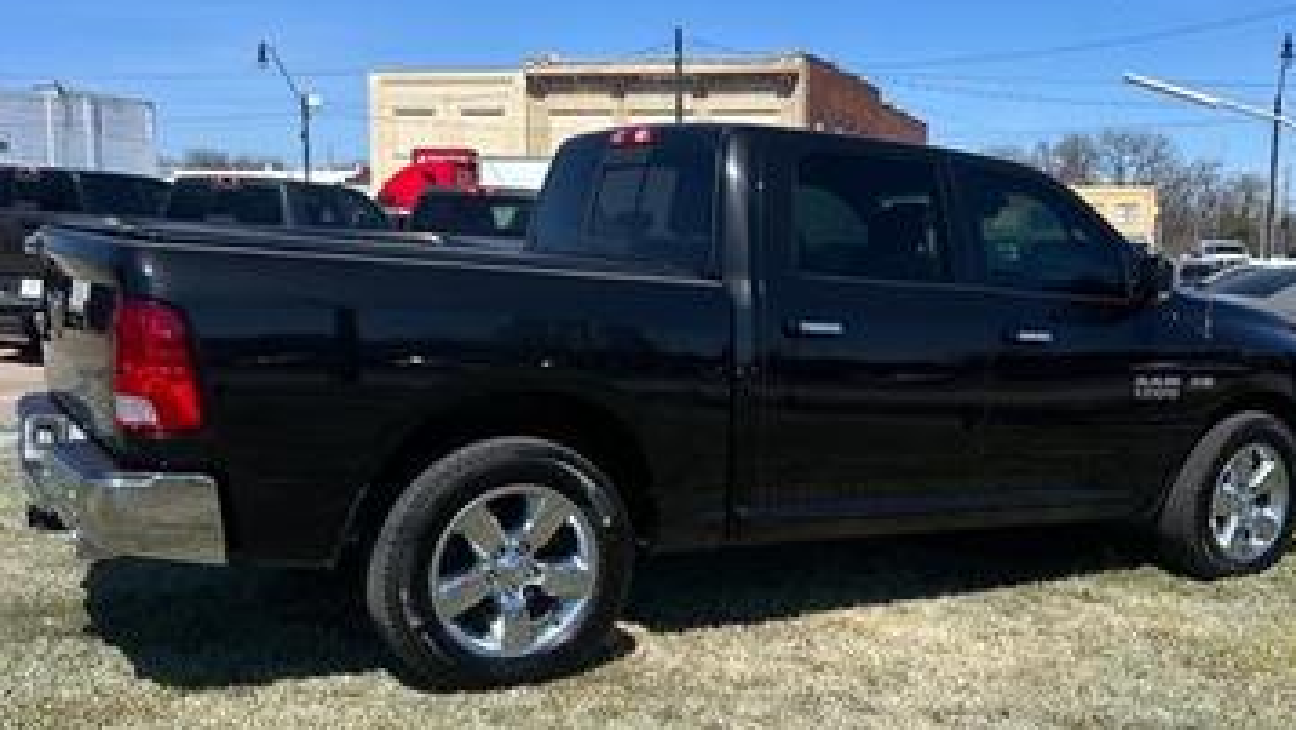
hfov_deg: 50.1
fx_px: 1375
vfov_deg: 29.7
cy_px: 414
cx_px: 795
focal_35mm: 40
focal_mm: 5.7
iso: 50
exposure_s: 1/4630
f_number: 1.5
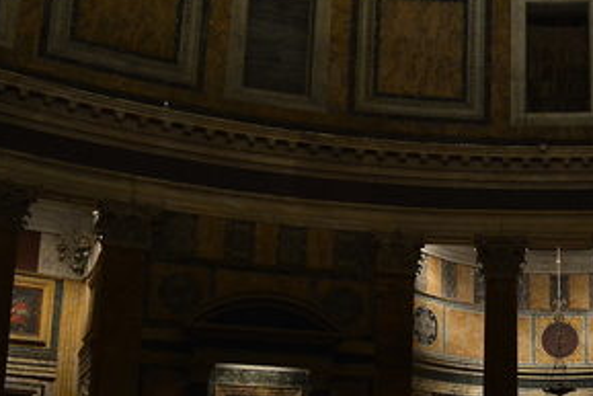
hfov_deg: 33.3
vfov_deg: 23.5
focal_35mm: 56
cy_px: 363
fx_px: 923
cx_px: 560
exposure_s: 1/25
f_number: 5
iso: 1250
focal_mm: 18
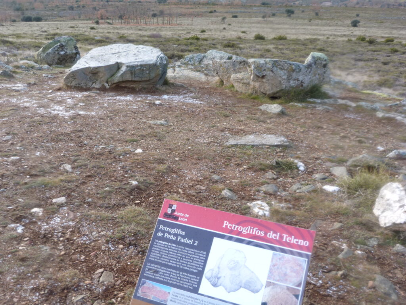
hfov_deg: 50.1
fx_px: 434
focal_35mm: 37
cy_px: 152
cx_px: 203
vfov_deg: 38.7
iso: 80
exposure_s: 1/100
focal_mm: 6.7
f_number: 3.6
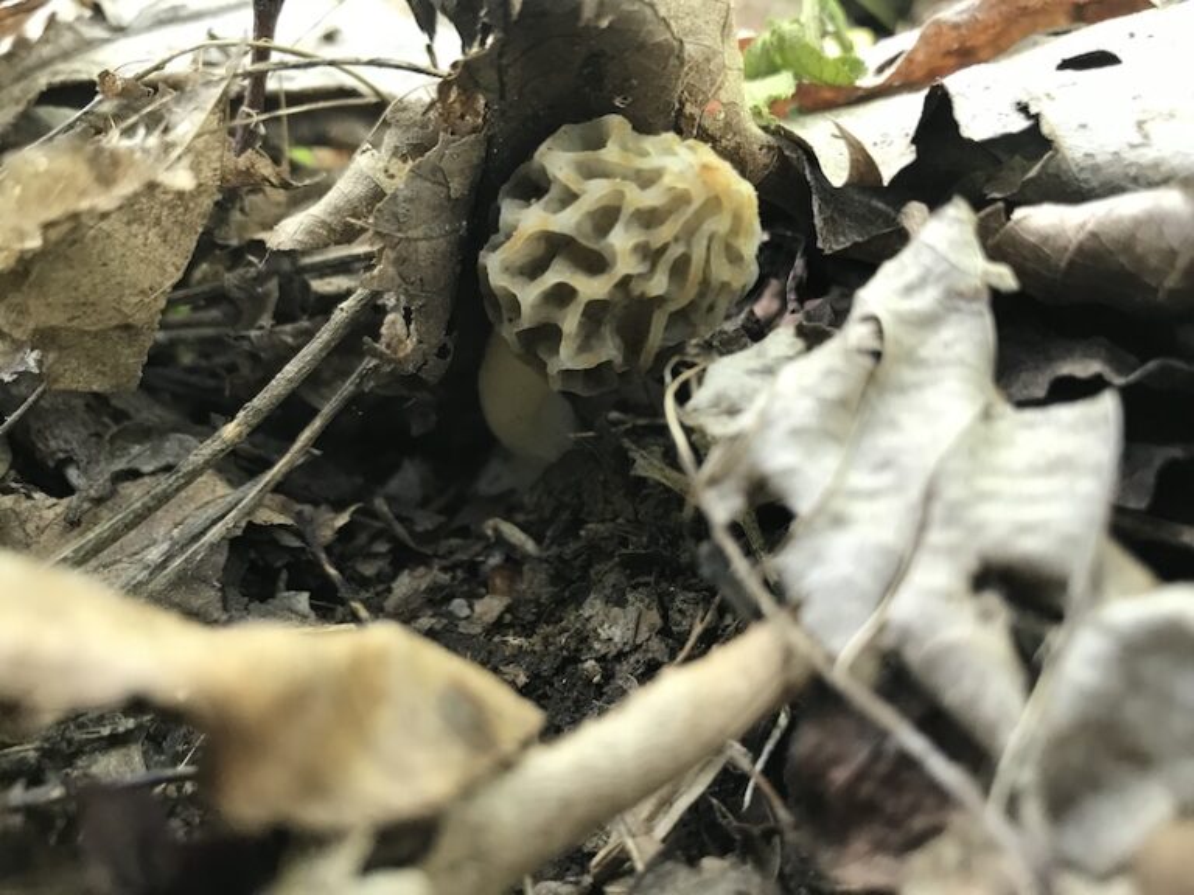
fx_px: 966
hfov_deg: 63.4
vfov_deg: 49.7
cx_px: 597
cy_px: 448
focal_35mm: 28
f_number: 1.8
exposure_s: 1/30
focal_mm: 3.99
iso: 32
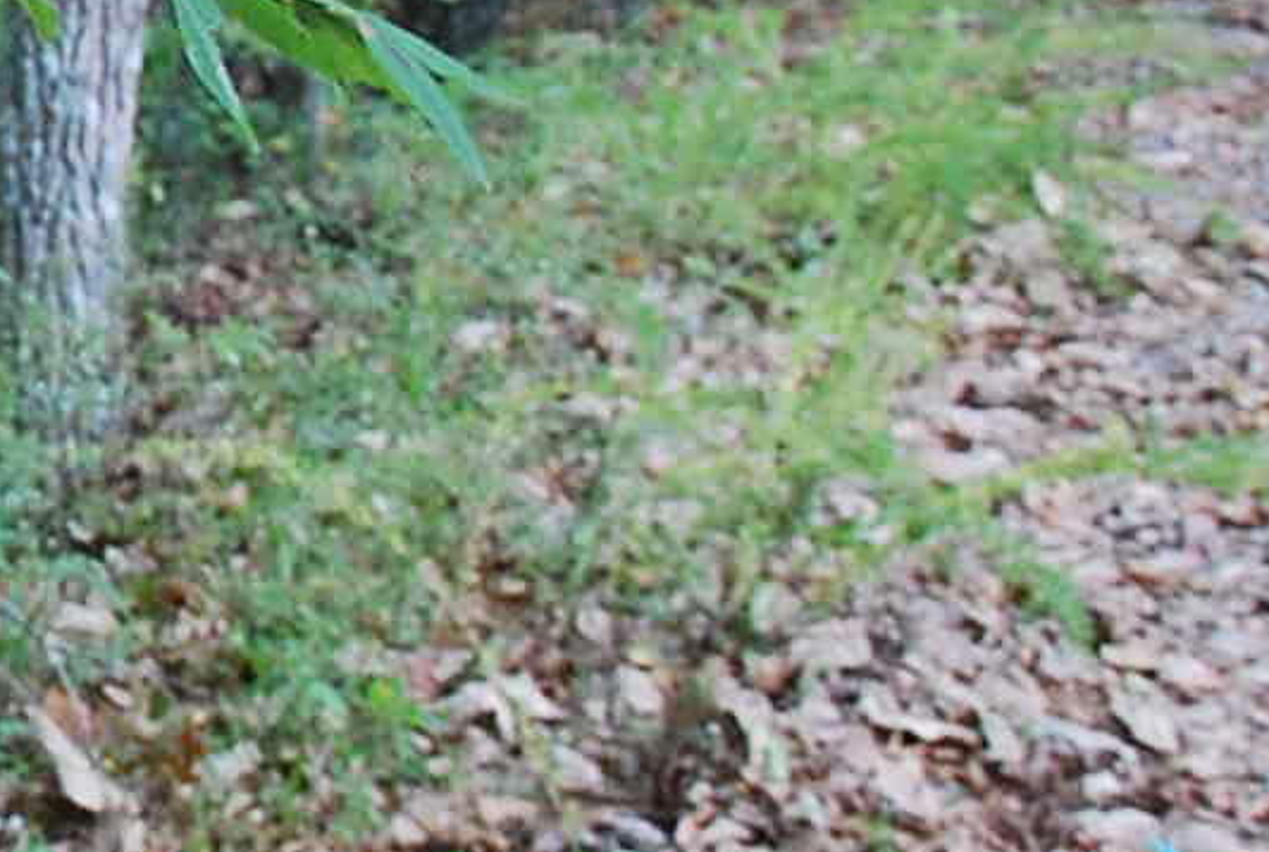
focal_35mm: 147
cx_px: -906
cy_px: 0
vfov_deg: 9.3
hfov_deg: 12.8
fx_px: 5192
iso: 400
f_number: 3.5
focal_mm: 18
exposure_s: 1/50
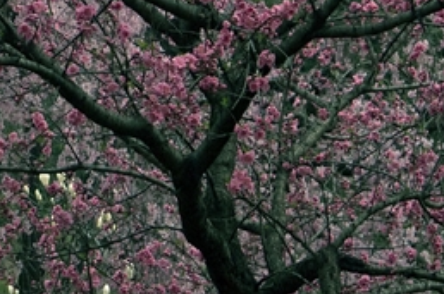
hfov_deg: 6.3
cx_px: 165
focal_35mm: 326
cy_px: -36
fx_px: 4013
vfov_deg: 4.2
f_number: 5.6
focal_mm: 70
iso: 400
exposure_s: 1/1000
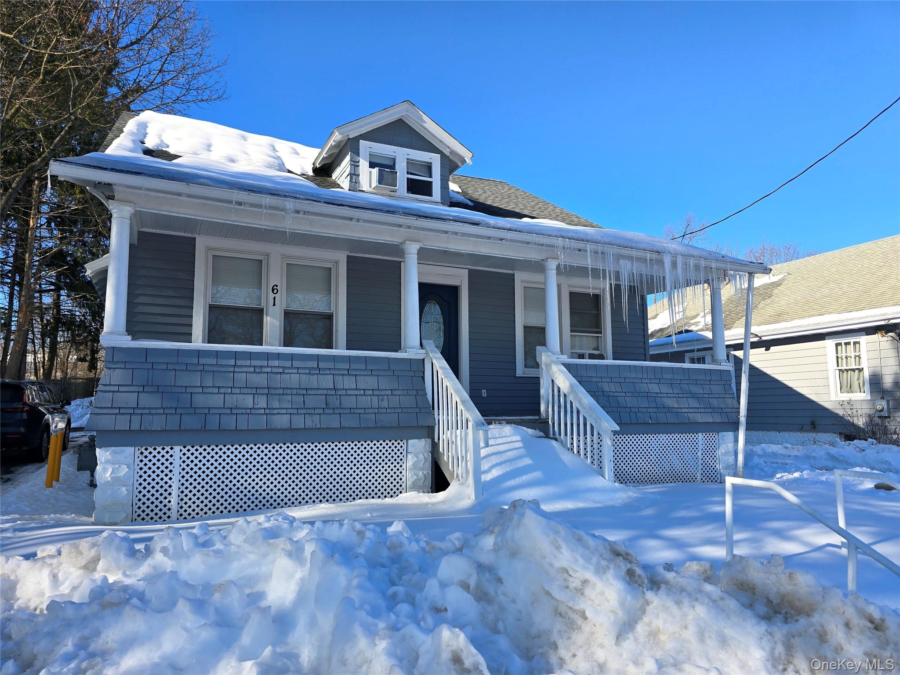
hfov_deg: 73.9
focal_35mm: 23
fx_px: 598
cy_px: 338
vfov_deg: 58.9
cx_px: 450
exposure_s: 1/475
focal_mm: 6.3
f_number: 1.7
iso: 12
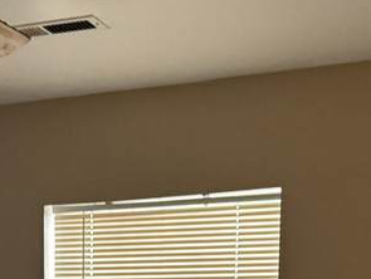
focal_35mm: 104
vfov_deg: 13.3
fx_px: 1116
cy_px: 439
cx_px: 15
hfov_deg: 18.5
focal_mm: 6.76
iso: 640
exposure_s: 1/60
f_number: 1.78
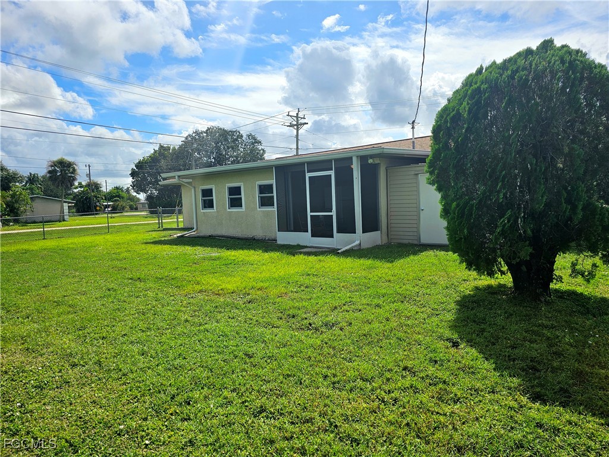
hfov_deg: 73.9
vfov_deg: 58.9
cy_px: 228
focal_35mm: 23
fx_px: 405
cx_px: 304
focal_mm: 6.3
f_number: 1.7
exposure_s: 1/1667
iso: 12
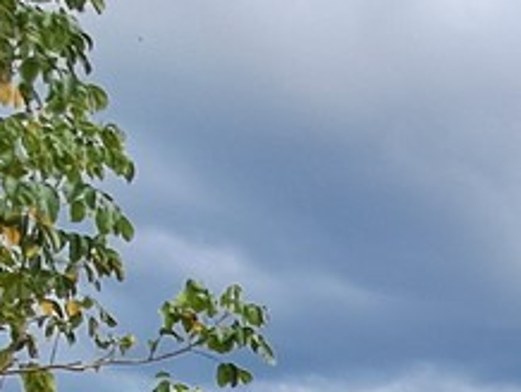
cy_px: 856
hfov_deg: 20.8
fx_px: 1130
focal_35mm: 75
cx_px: 846
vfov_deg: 14.8
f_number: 2.2
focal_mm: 1.64
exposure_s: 1/262
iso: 40
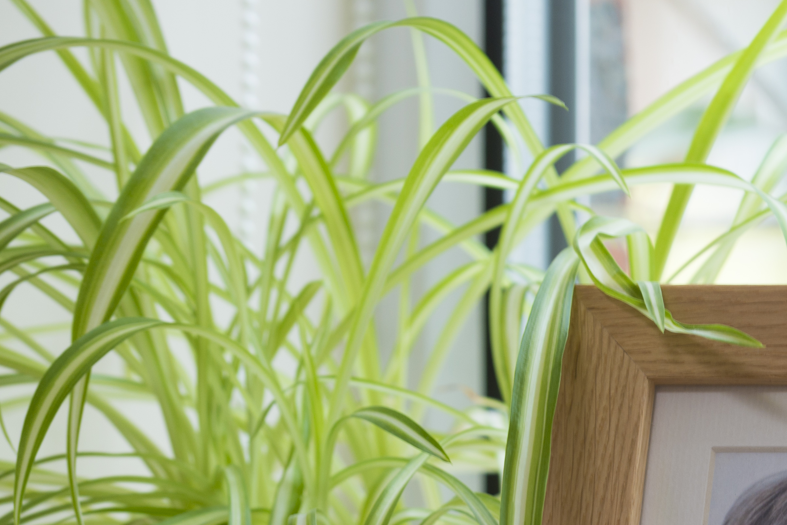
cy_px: 557
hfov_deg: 3.9
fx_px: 11415
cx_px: 937
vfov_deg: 2.6
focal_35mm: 522
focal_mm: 170
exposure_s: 1/25
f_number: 4
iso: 160
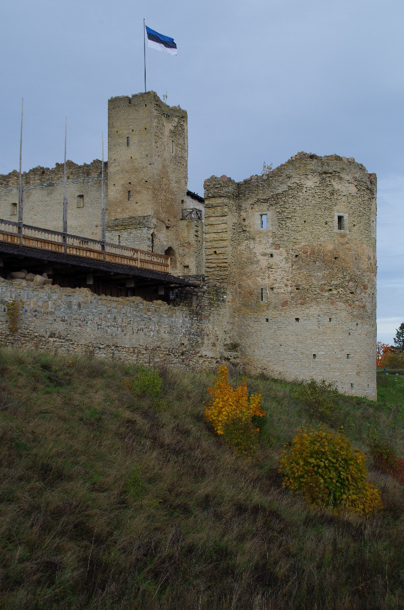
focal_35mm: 60
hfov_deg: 22.5
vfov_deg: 33.5
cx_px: 202
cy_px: 305
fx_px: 1015
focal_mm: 40
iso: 200
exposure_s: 1/200
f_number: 11
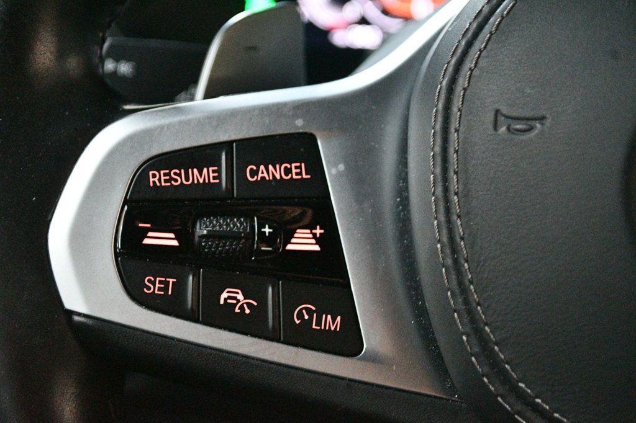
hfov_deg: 30.5
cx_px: 318
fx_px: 1166
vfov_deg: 20.6
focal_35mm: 66
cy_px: 212
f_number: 5.3
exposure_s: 1/25
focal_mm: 44
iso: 12800
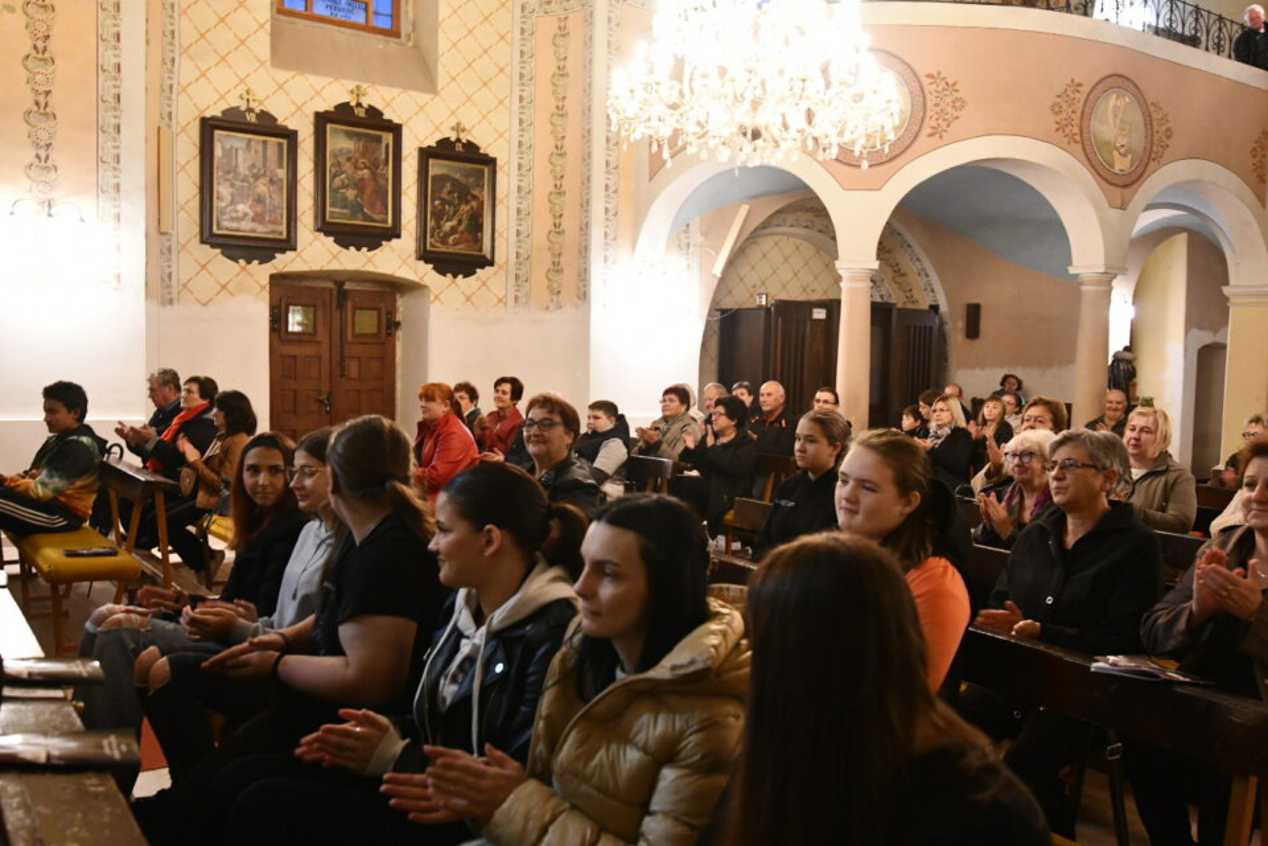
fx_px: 1127
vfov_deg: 41.1
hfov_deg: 58.7
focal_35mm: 32
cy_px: 420
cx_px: 656
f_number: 2.8
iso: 3600
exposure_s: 1/60
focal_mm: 20
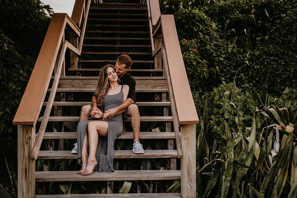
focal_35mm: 49
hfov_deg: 40.3
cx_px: 148
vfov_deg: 27.5
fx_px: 404
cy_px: 99
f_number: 2.8
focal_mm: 49
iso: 640
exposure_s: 1/200
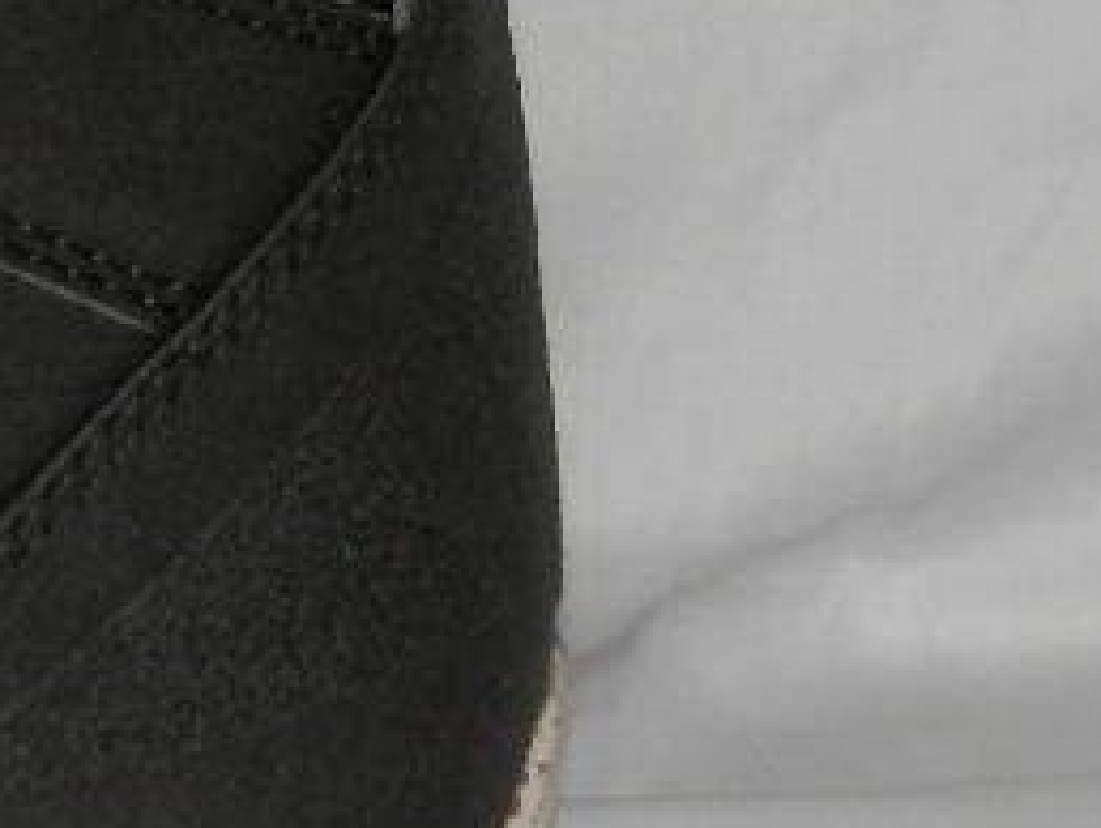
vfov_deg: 6.0
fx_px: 7736
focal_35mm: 243
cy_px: -559
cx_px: -892
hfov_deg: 7.9
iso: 100
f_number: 4
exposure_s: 1/80
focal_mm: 8.9
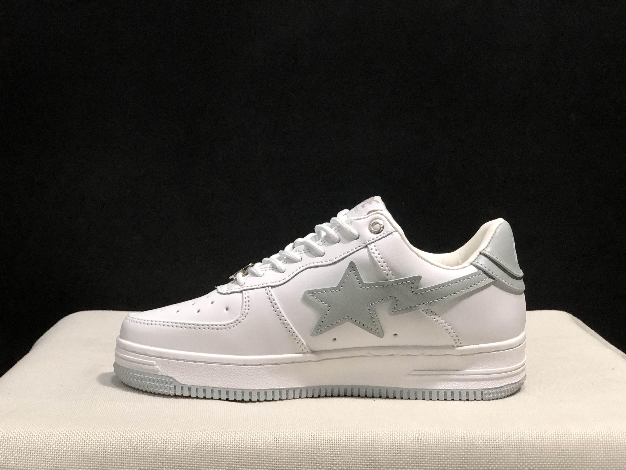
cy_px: 235
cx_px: 313
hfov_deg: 33.8
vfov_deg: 25.7
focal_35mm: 57
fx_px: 1031
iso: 64
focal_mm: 6.6
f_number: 2.8
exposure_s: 1/30
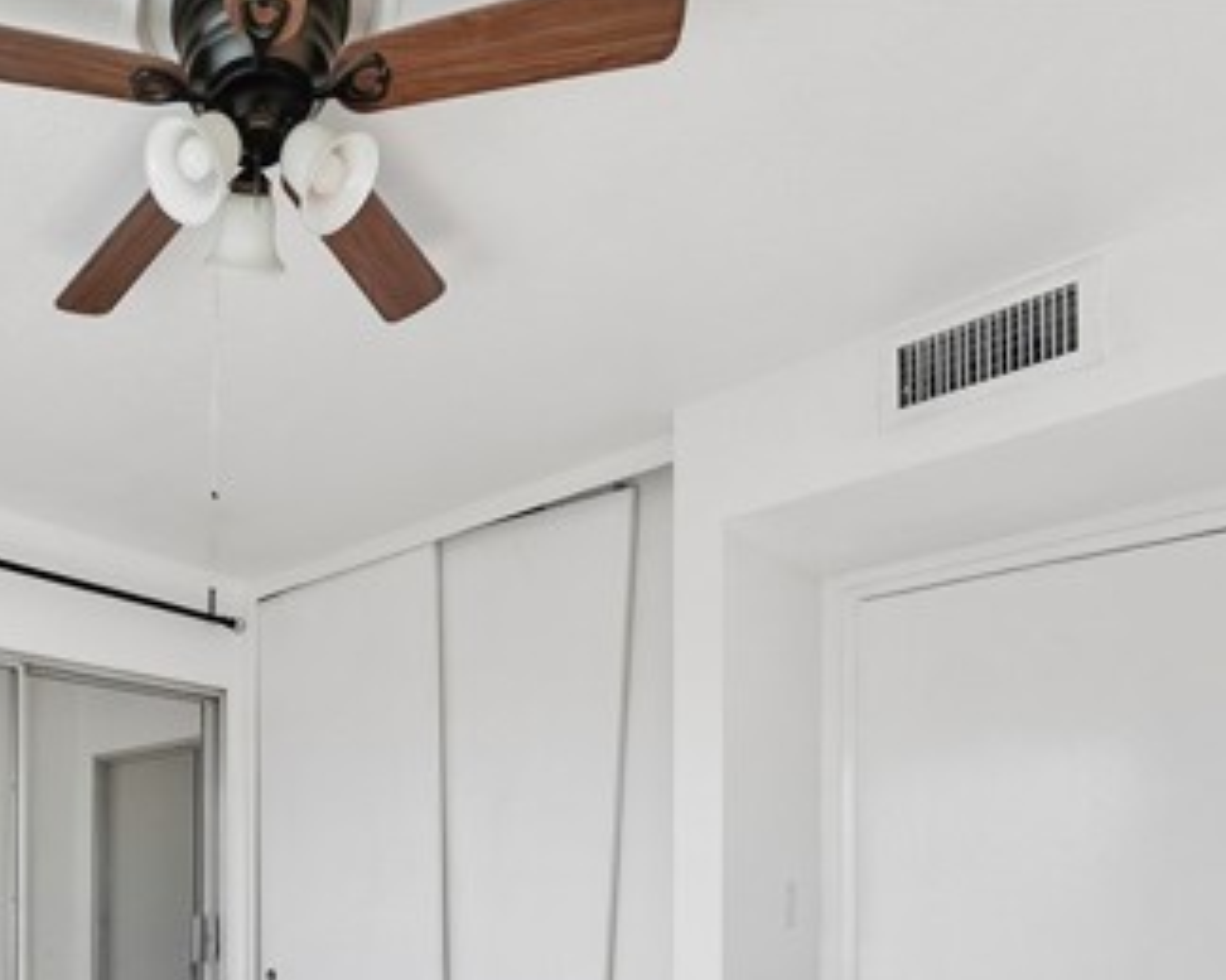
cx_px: 174
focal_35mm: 27
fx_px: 979
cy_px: 893
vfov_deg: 47.4
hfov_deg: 57.1
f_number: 2.2
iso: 40
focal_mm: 2.2
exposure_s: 1/157
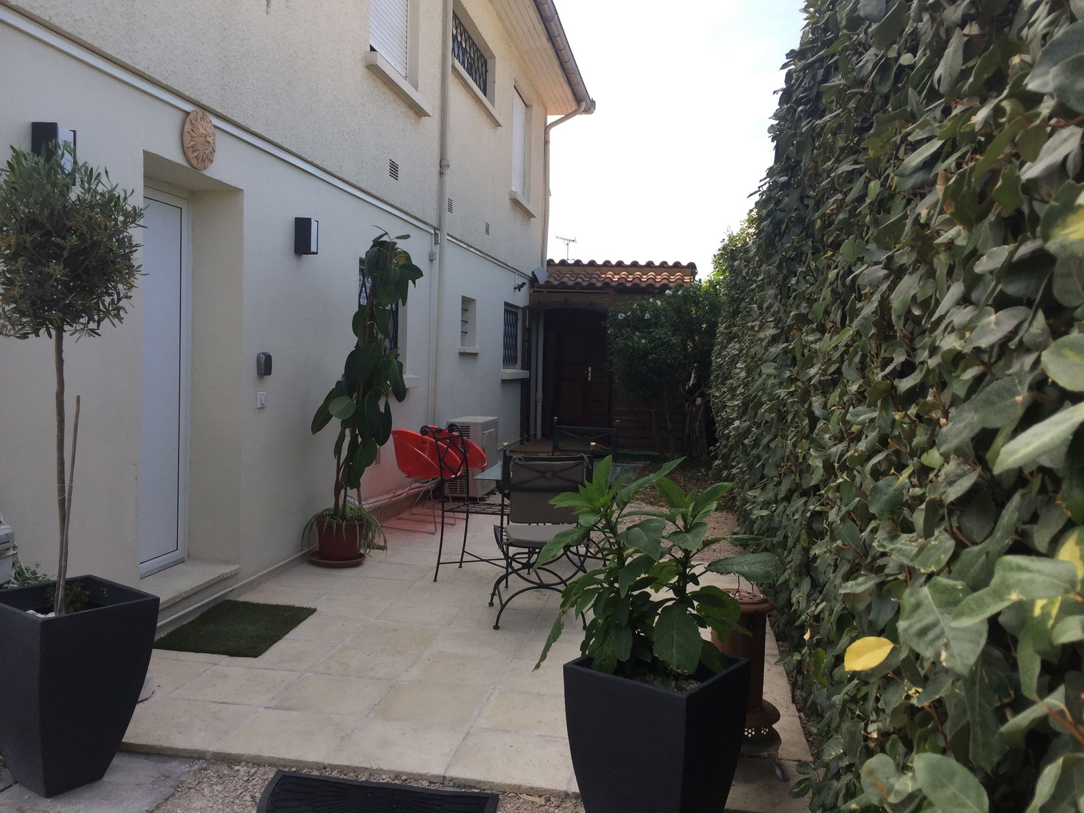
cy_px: 406
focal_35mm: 29
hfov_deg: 61.7
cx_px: 542
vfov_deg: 48.2
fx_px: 908
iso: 32
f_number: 2.2
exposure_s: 1/706
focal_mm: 4.15
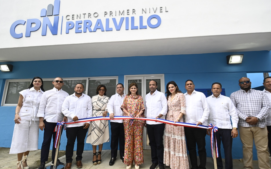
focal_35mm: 16
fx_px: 118
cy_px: 89
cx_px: 141
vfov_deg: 71.2
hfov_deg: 97.8
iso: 1600
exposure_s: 1/6400
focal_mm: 10
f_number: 4
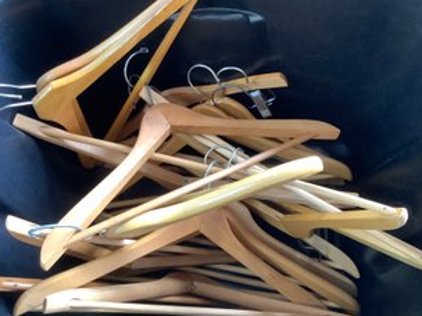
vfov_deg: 40.7
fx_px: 427
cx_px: 201
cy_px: 152
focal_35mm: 35
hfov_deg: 52.6
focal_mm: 3.3
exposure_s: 1/50
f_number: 2.4
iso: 320
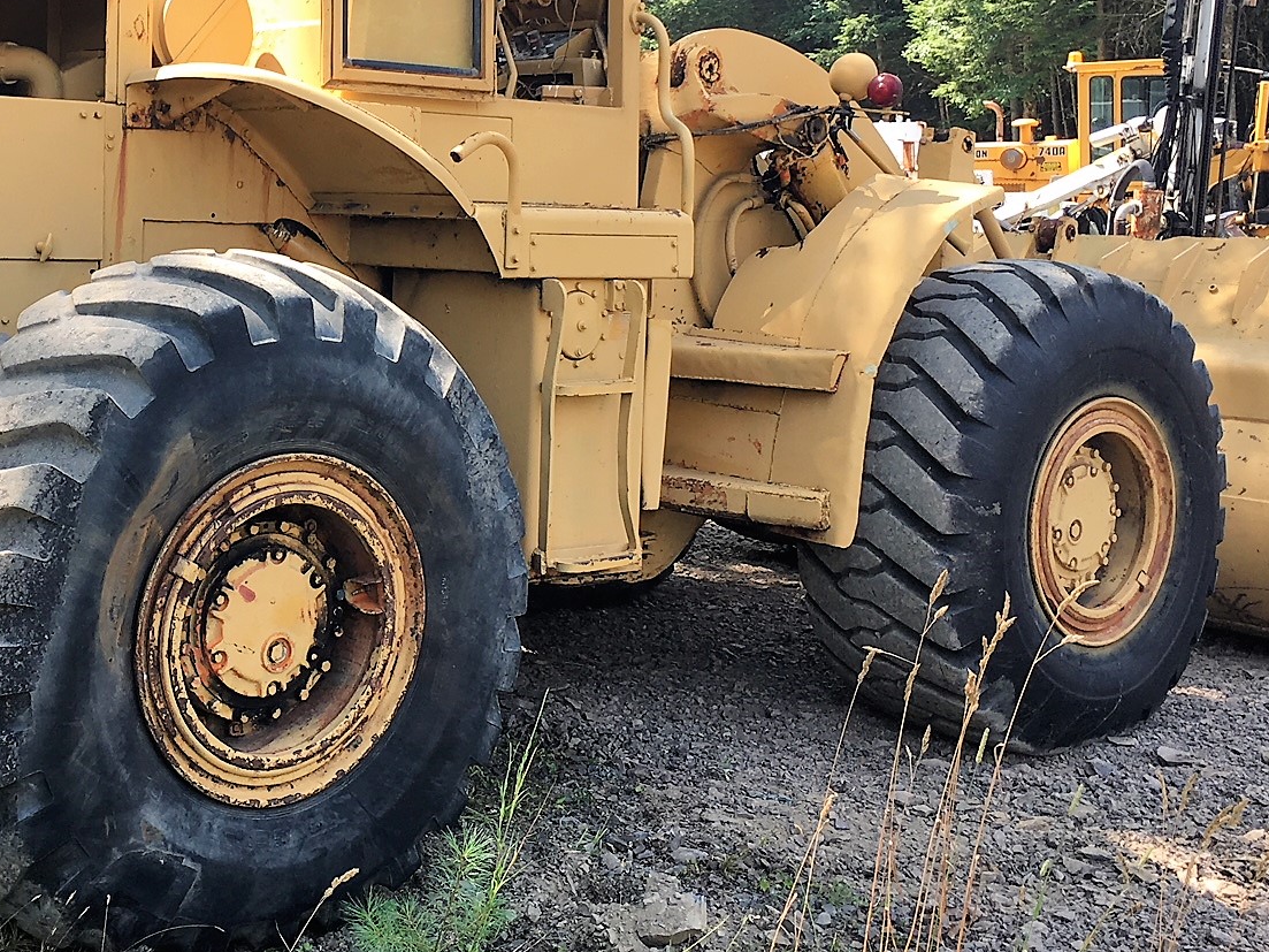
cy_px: 281
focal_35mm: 53
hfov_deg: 35.4
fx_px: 1943
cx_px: 331
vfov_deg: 27.3
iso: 25
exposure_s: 1/197
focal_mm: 4.15
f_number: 2.2
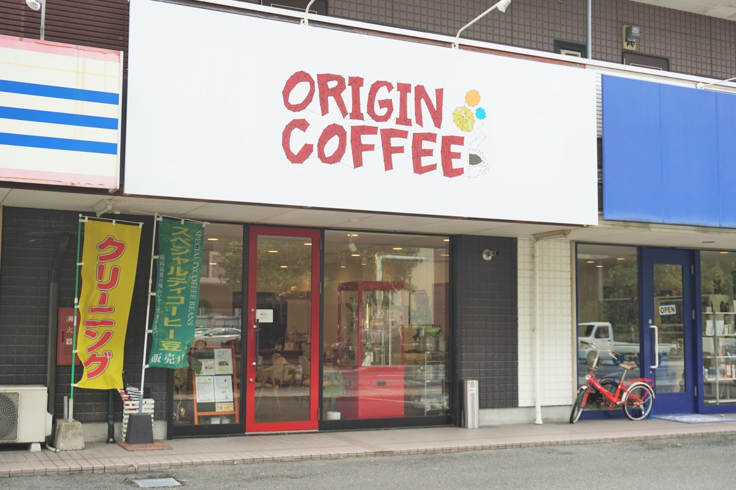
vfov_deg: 30.8
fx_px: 889
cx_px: 368
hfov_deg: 45.0
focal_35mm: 44
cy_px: 245
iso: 100
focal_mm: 29
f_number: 5.6
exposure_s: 1/160
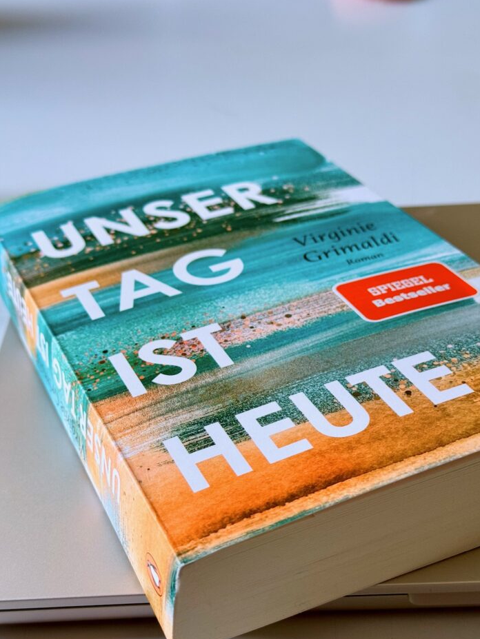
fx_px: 979
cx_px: 231
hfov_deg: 27.5
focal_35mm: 53
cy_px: 339
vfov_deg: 36.1
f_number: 1.78
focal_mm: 6.76
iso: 100
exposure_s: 1/66
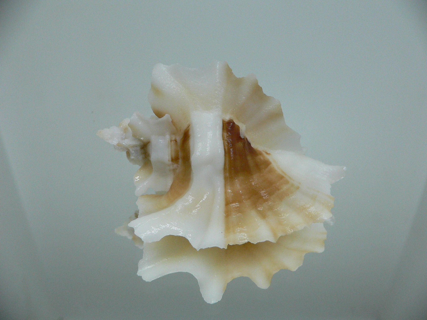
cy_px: 160
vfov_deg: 40.7
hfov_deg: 52.6
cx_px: 214
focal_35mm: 35
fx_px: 432
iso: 200
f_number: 2.8
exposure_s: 1/60
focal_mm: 4.6
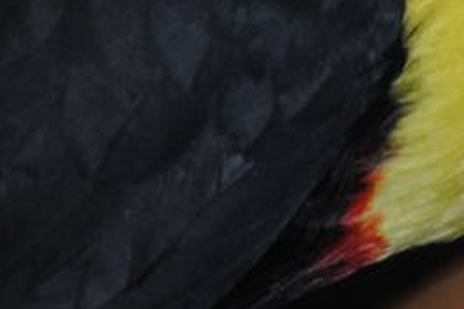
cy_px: -490
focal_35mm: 1142
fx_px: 14710
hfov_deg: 1.8
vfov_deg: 1.2
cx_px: 647
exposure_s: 1/60
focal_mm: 125
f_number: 4.8
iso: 200
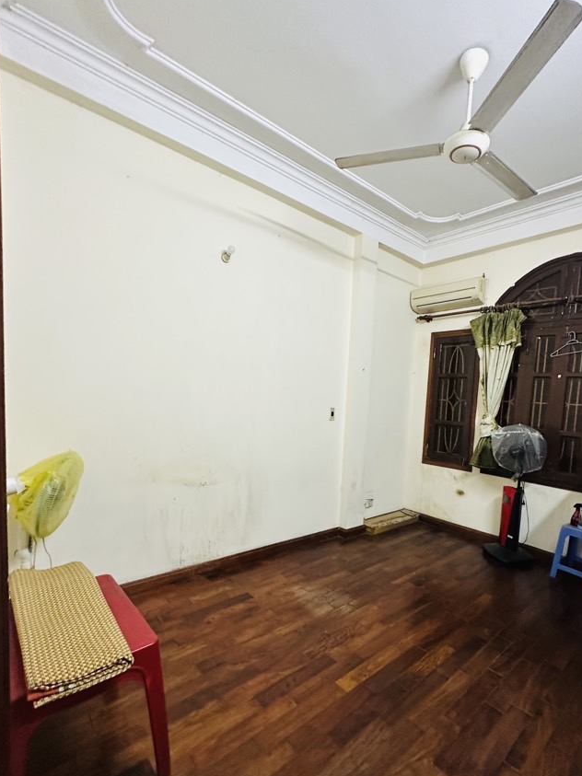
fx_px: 381
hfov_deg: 74.1
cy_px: 429
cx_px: 342
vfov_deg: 90.7
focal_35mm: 17
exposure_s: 1/50
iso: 640
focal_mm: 2.22
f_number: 2.2
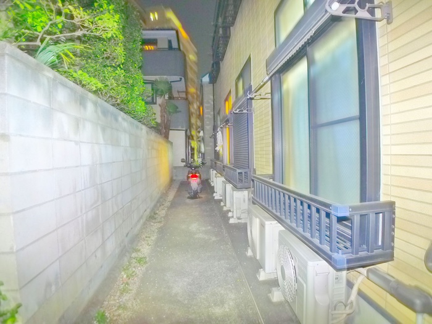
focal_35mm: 24
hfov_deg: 71.6
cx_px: 216
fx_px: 300
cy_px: 162
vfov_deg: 56.8
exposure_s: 1/2
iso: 400
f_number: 2
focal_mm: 5.1
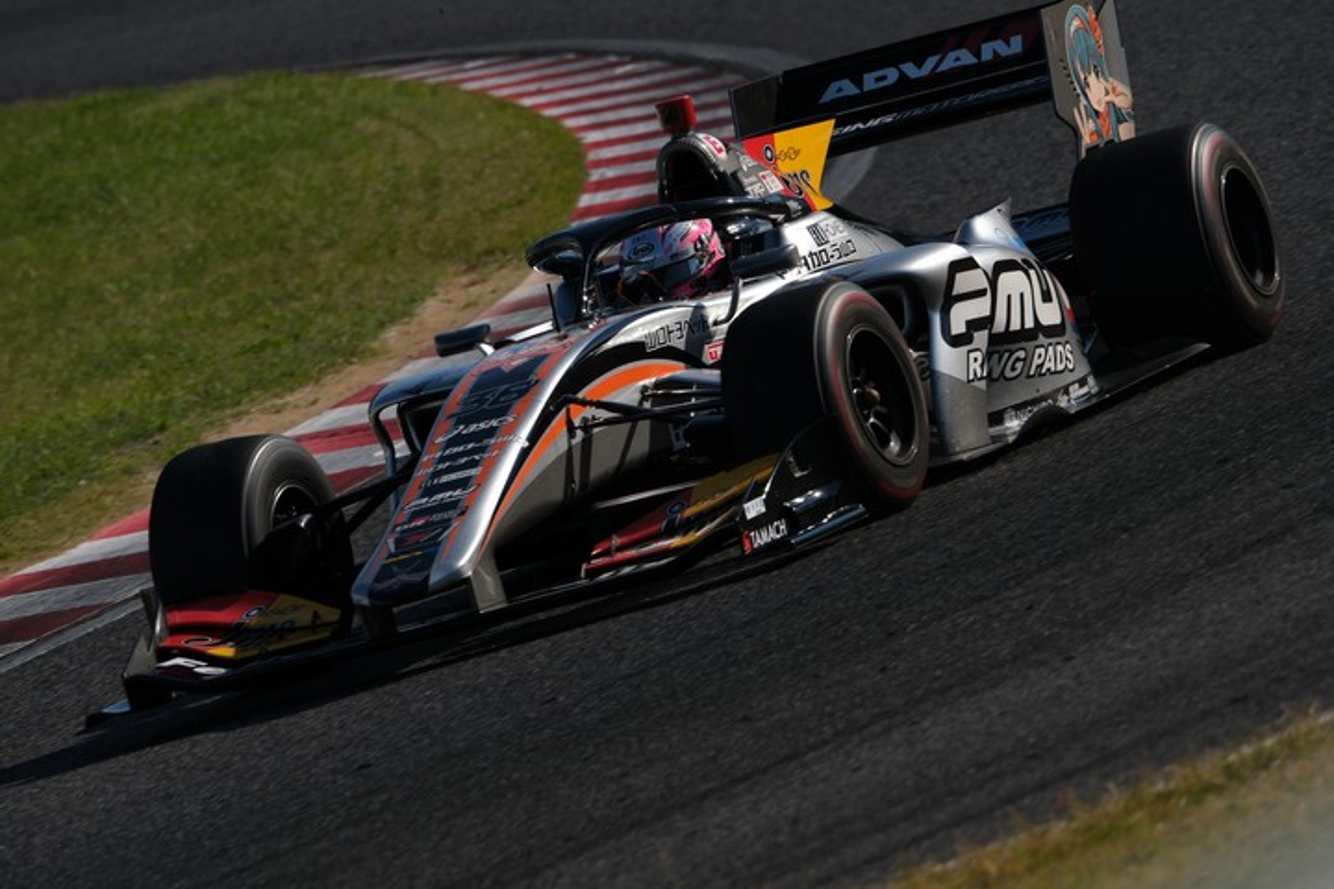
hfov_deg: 3.9
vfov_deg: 2.6
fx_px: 19564
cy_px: 444
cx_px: 667
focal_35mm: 528
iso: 200
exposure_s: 1/800
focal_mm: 351.8
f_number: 8
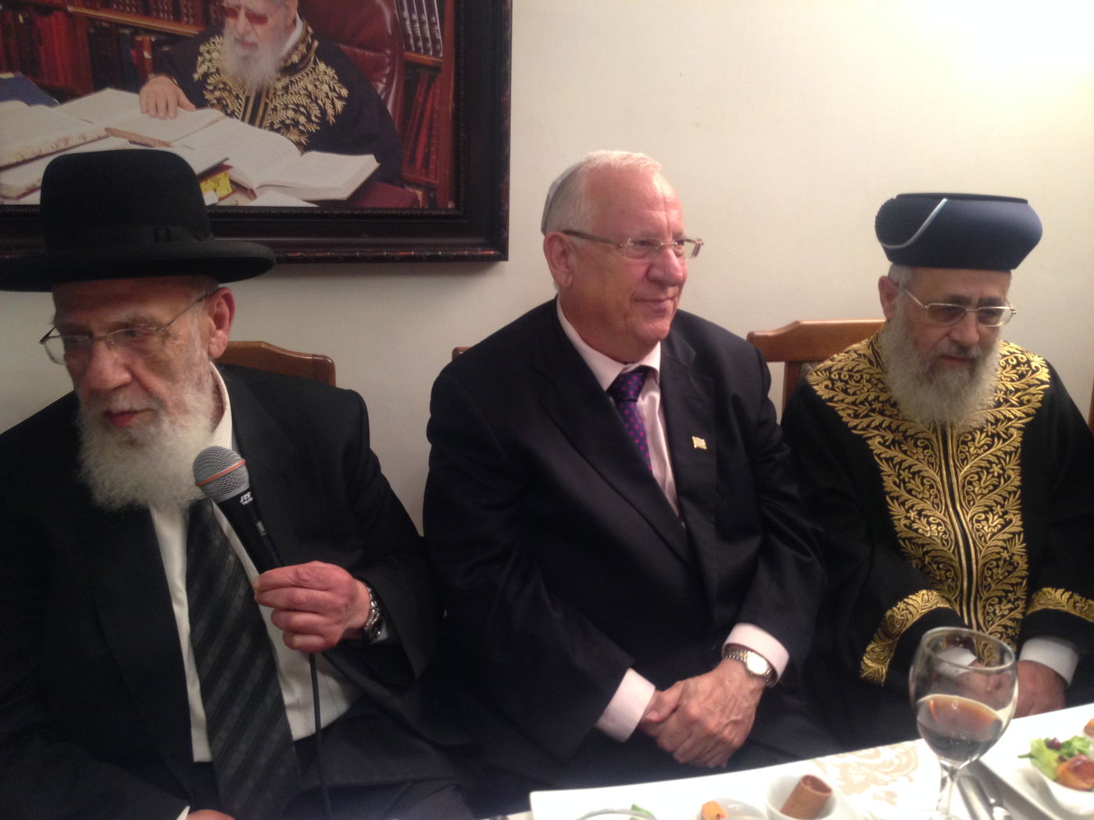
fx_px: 1043
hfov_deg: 55.4
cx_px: 547
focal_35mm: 33
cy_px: 410
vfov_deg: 42.9
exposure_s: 1/20
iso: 160
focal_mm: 4.12
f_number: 2.4
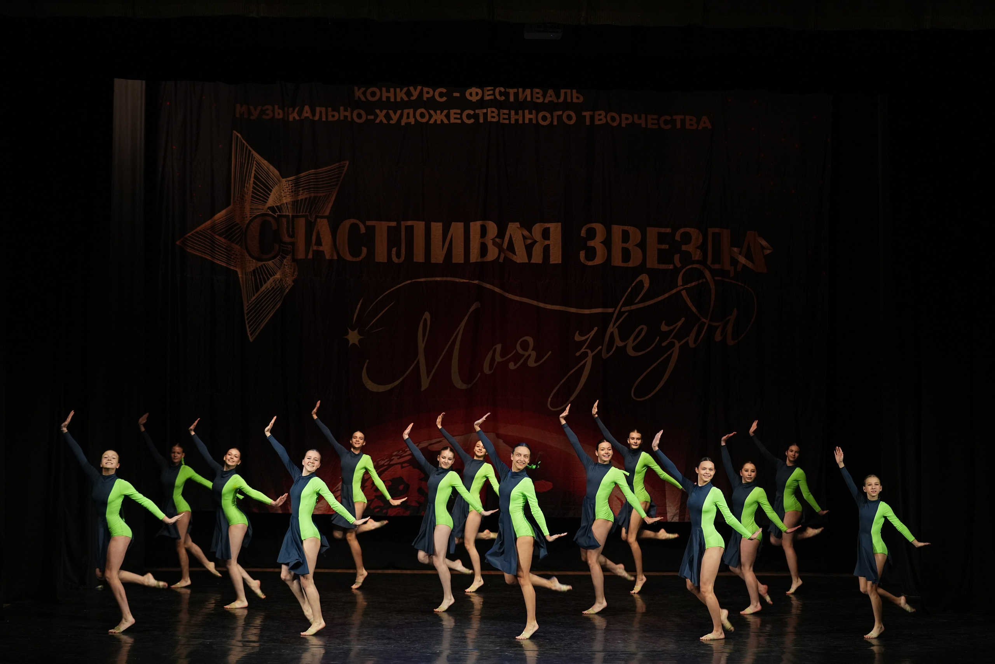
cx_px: 498
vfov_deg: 17.1
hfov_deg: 25.4
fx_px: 2211
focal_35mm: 80
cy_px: 332
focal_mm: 80
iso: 2500
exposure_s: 1/400
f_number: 2.8
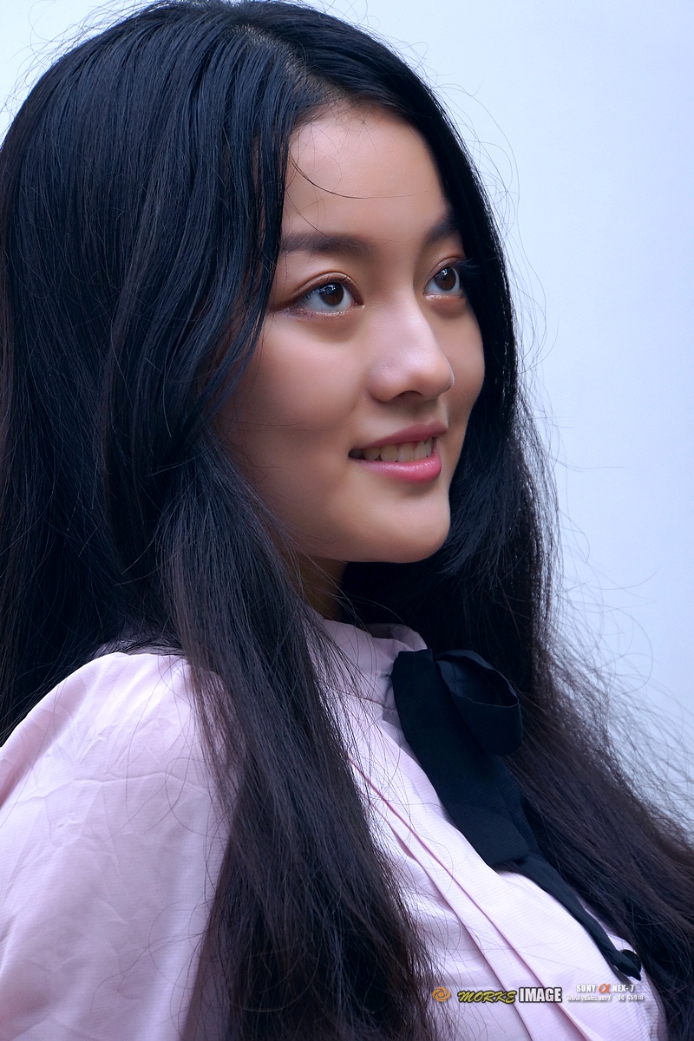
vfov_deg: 12.0
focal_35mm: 171
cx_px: 347
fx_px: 4944
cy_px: 520
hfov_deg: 8.0
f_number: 6.3
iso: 640
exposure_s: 1/200
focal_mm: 114
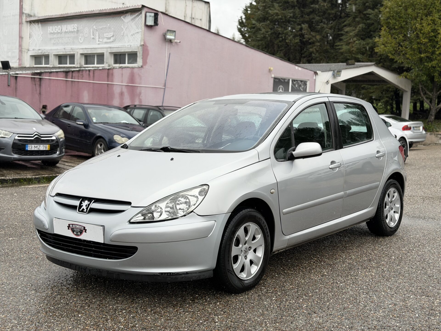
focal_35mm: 48
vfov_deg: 30.3
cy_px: 166
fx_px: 612
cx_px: 220
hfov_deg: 39.7
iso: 64
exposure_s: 1/210
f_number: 1.78
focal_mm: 6.76
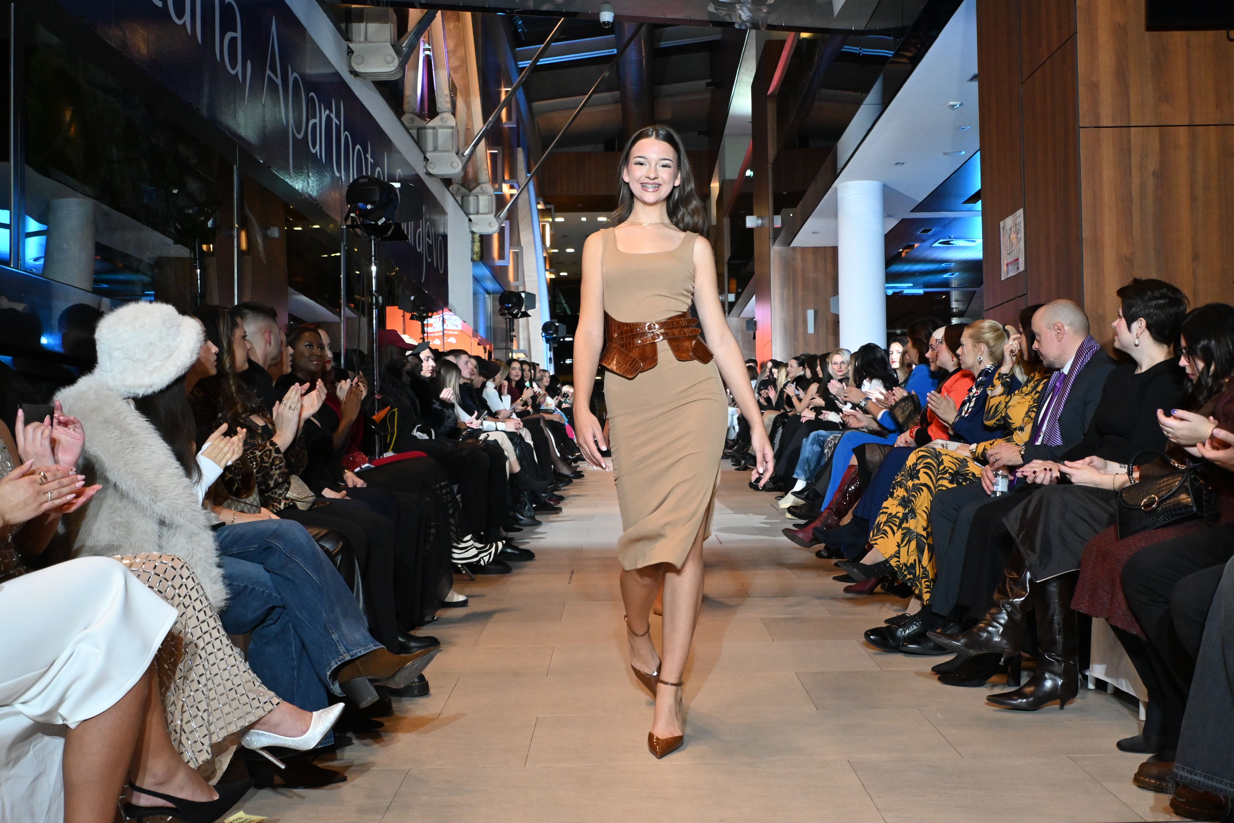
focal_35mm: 42
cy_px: 412
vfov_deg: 31.9
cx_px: 617
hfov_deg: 46.4
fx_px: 1440
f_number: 5.6
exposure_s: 1/125
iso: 3200
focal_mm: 28
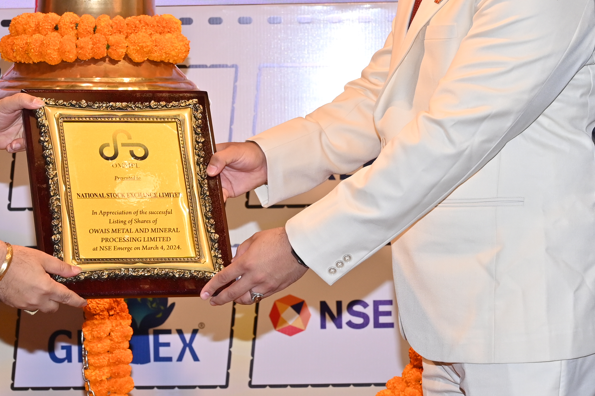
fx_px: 2213
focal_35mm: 134
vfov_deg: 10.2
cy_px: 137
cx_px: 303
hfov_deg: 15.3
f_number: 5.6
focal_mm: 57
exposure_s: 1/160
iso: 400
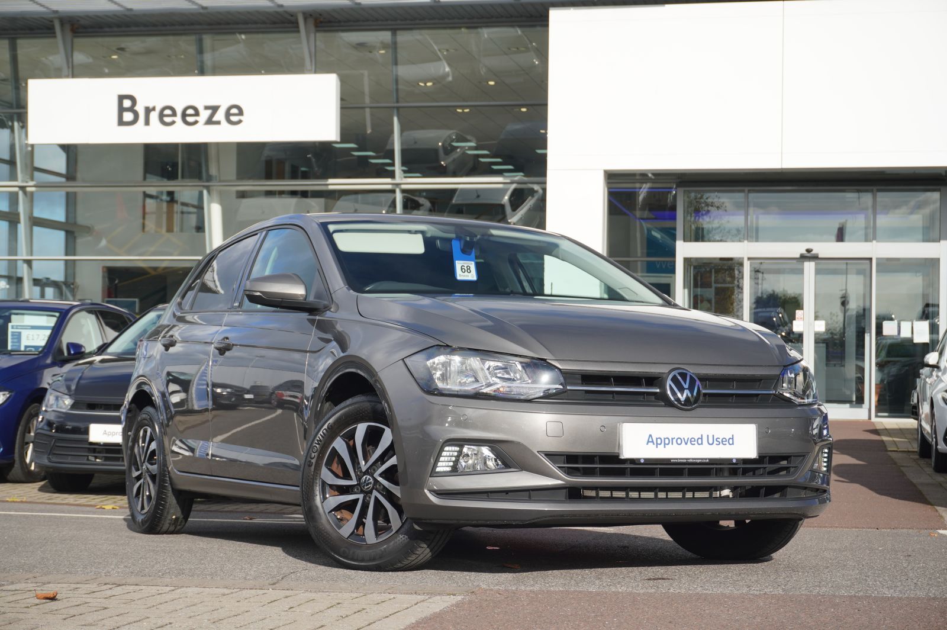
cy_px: 315
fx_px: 1656
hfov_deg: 31.9
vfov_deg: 21.5
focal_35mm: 63
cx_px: 474
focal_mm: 42
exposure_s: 1/160
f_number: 8
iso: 100
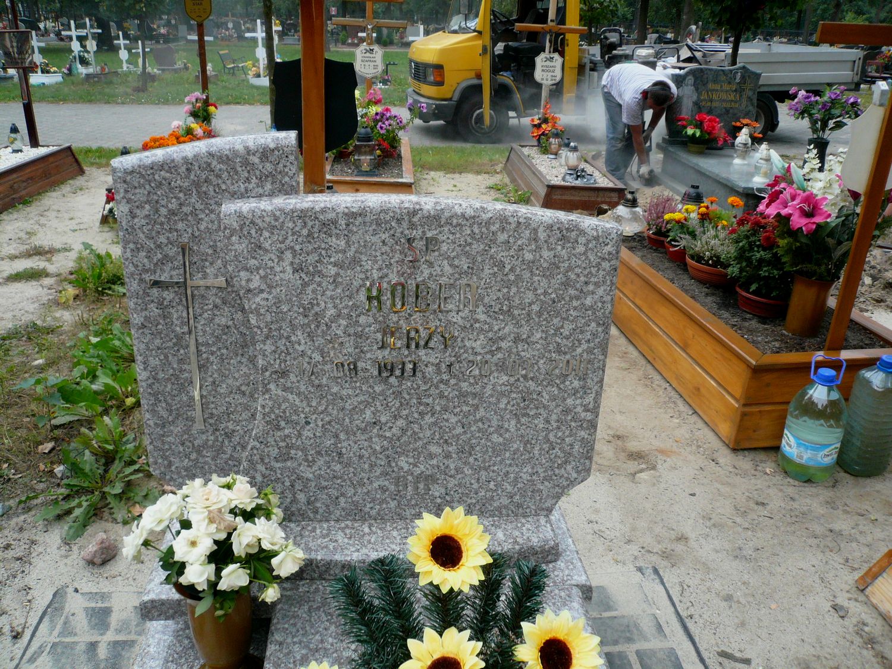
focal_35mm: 28
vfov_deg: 49.7
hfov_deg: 63.4
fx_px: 722
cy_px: 334
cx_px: 446
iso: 100
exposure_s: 1/250
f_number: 2.8
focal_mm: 4.6
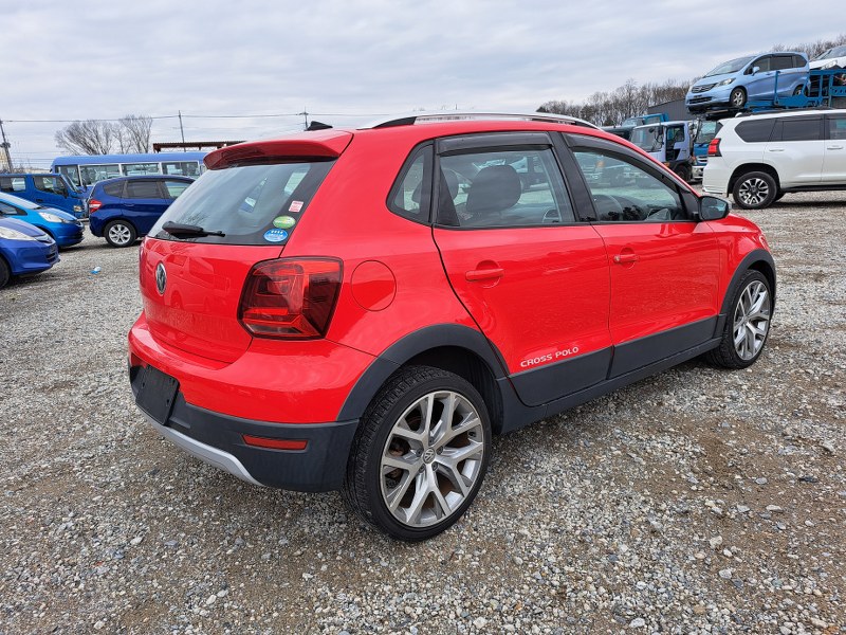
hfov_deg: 71.6
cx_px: 423
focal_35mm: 24
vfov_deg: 56.8
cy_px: 318
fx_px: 587
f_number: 1.8
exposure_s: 1/636
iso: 50
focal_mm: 5.23
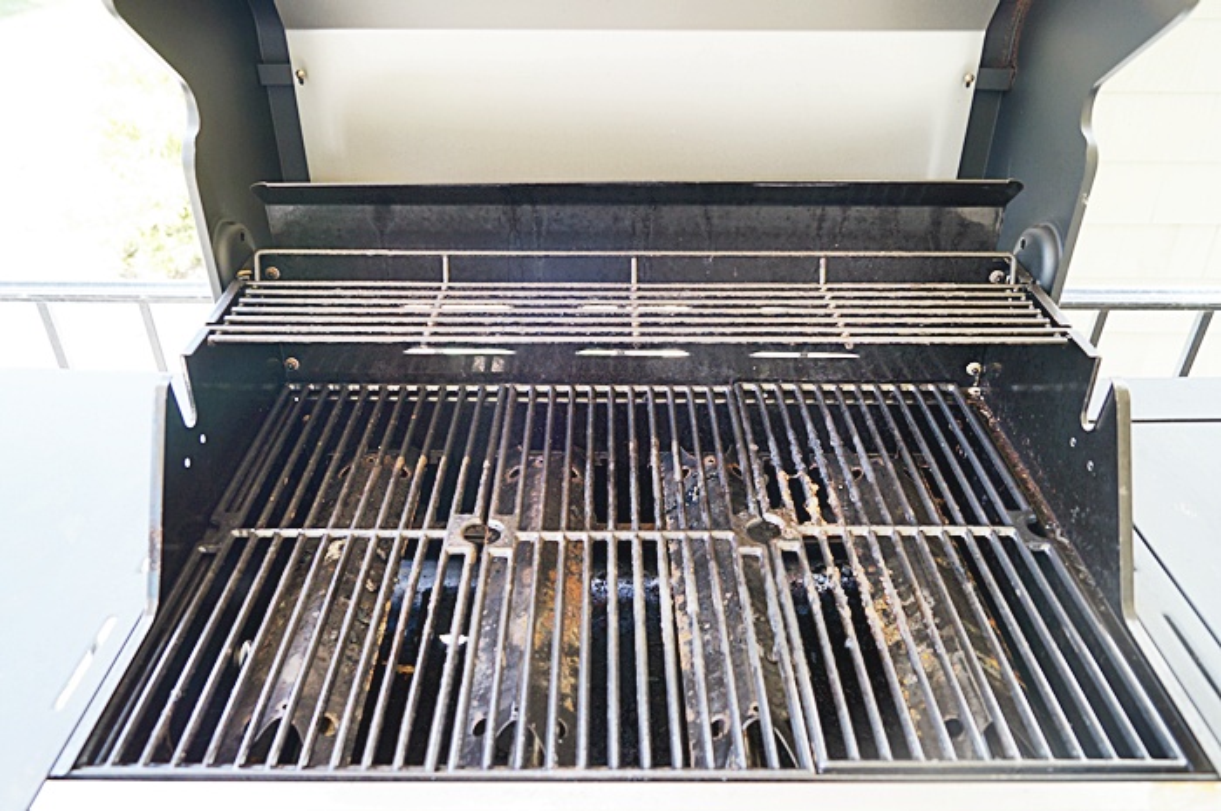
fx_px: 915
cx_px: 610
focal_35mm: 27
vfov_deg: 47.8
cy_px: 406
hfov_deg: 67.4
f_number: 4
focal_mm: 18
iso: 250
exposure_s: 1/60
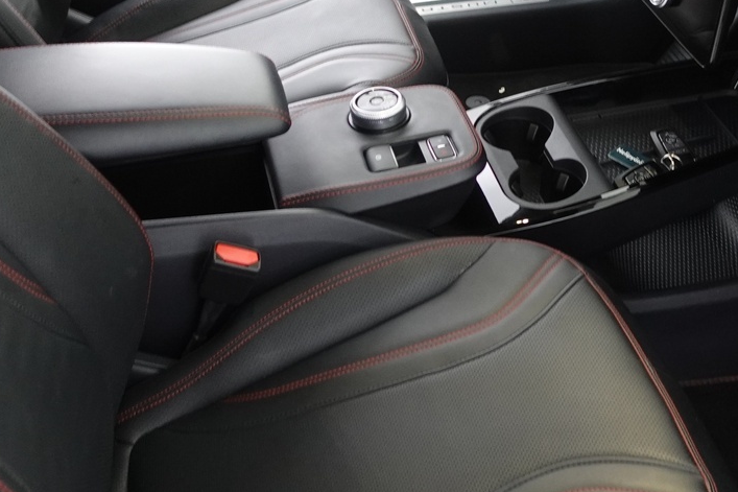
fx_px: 1127
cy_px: 140
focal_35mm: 55
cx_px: 508
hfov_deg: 35.8
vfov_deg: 24.4
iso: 800
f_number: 1.8
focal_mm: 9.4
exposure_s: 1/20
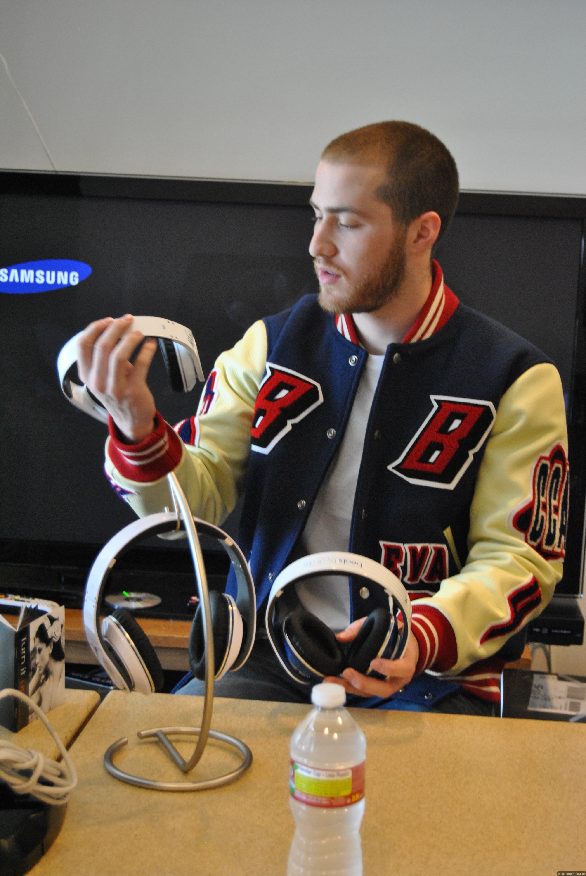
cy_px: 438
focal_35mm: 63
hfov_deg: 21.6
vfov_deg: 31.9
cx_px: 293
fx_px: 1534
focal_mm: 42
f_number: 5
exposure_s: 1/30
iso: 800
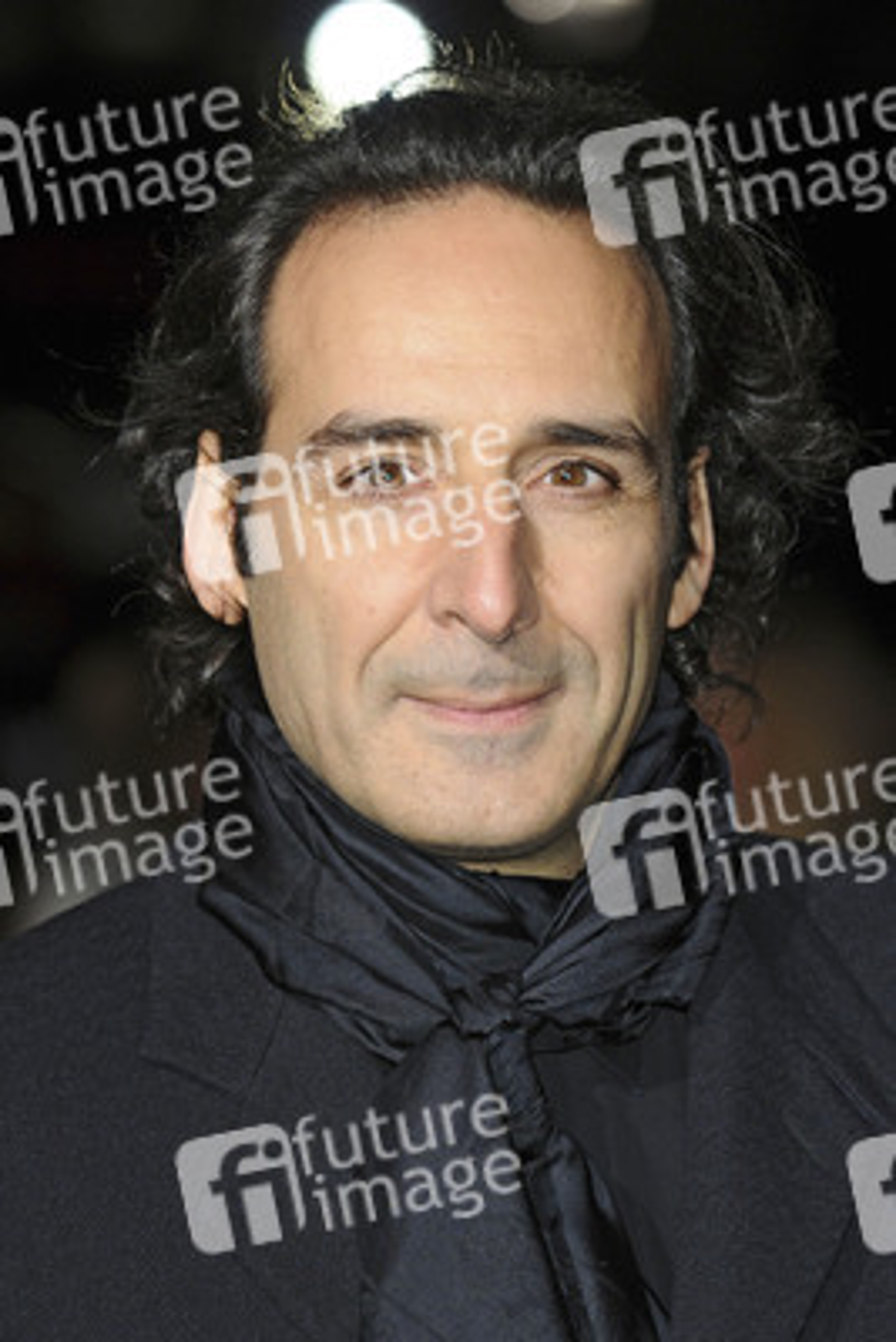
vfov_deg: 10.5
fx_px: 7273
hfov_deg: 7.0
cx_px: 448
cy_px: 671
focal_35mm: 195
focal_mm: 130
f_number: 4.5
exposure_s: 1/160
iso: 500
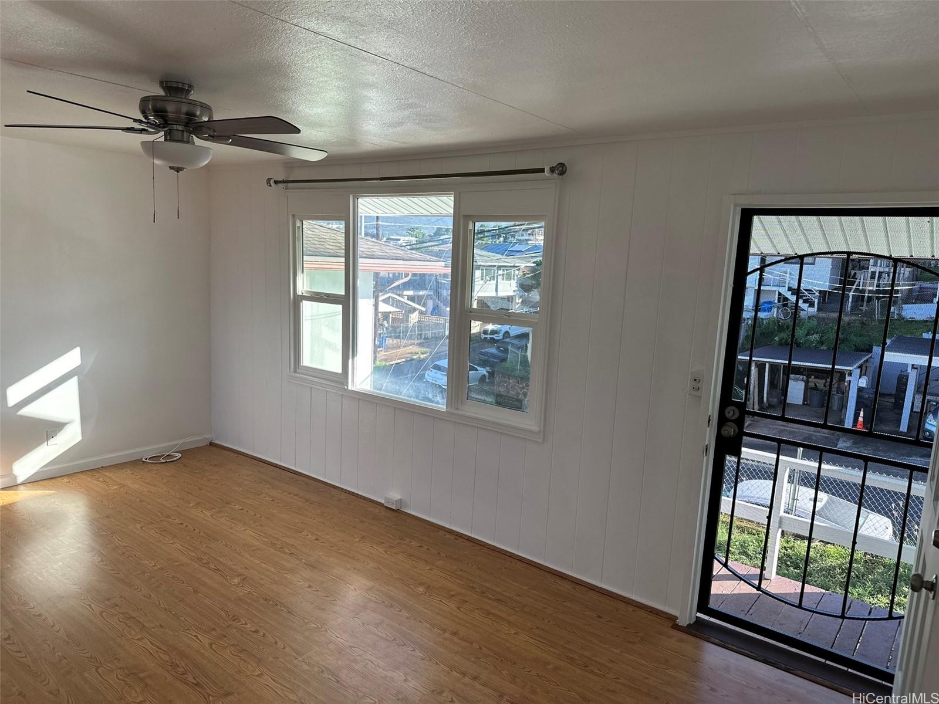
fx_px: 651
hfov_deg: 71.6
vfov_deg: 56.8
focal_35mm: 24
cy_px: 352
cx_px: 470
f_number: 1.78
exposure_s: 1/435
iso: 80
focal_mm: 6.86
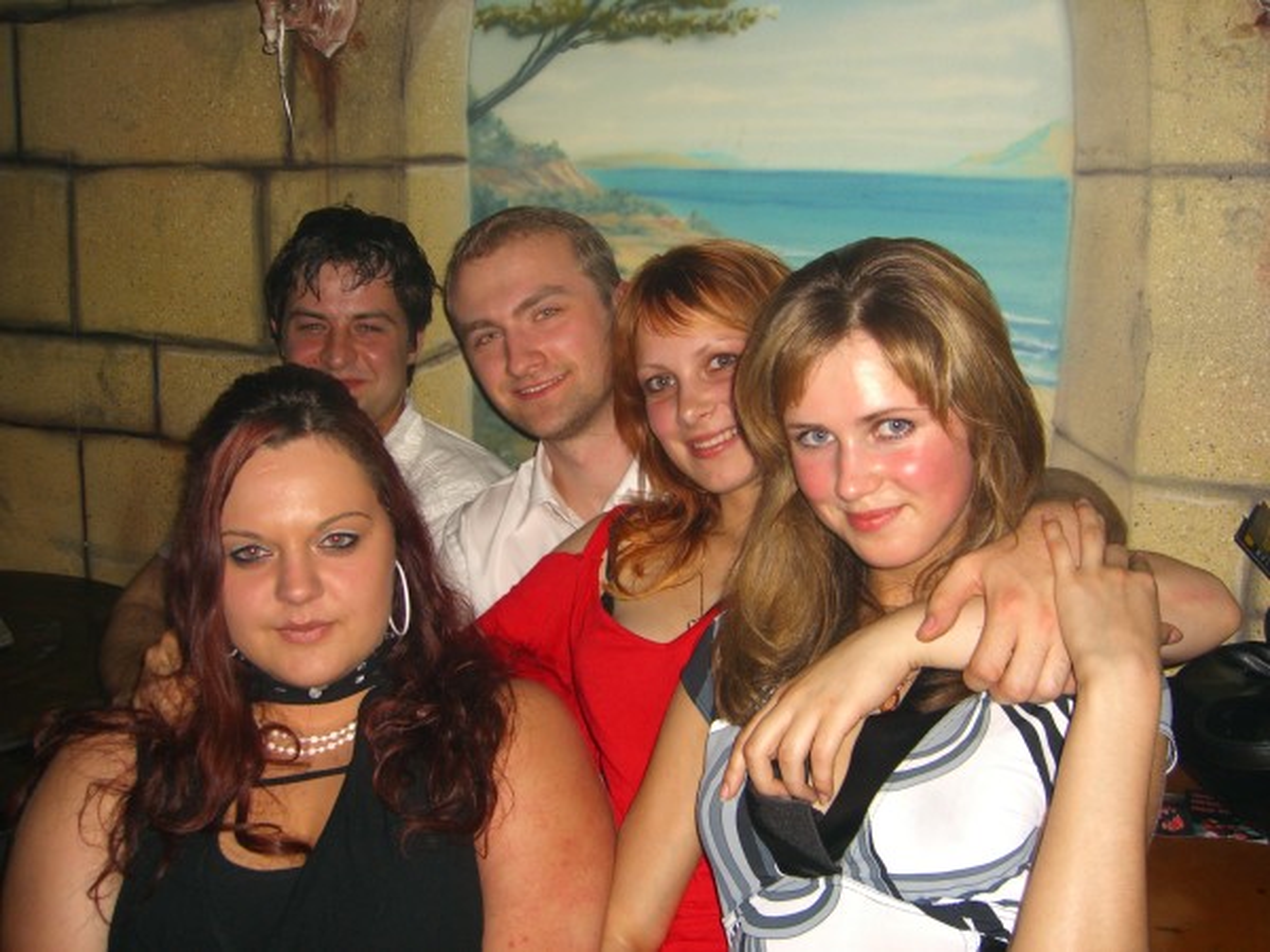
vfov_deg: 37.7
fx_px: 1394
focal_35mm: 38
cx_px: 635
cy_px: 476
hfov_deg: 49.0
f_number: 2.8
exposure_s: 1/60
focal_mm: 7.9
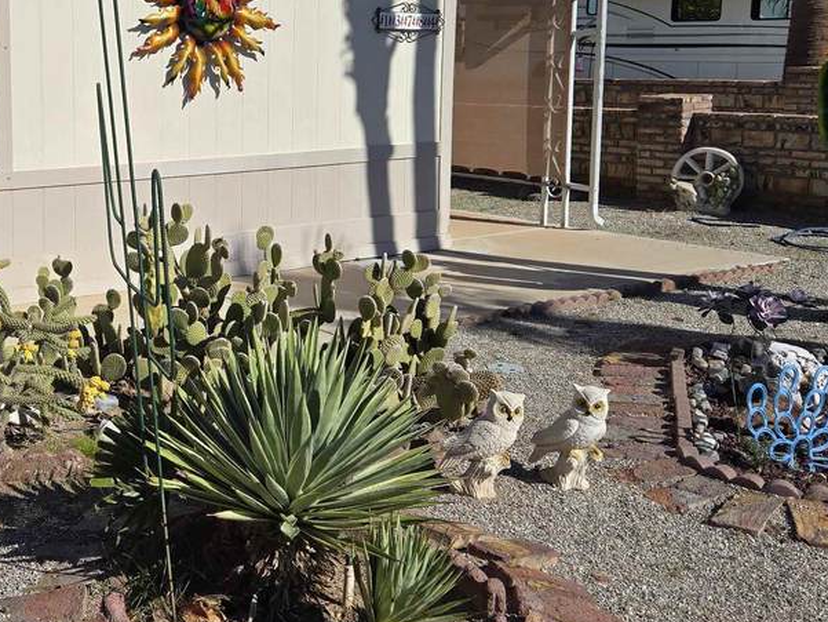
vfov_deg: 29.4
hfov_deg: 37.4
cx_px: 157
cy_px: 196
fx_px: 1172
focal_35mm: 49
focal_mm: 5.4
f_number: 1.8
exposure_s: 1/3903
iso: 25
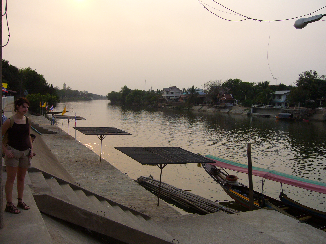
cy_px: 122
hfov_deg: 52.6
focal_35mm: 35
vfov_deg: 40.7
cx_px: 163
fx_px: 330
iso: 100
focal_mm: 5.8
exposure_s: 1/200
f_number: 5.6
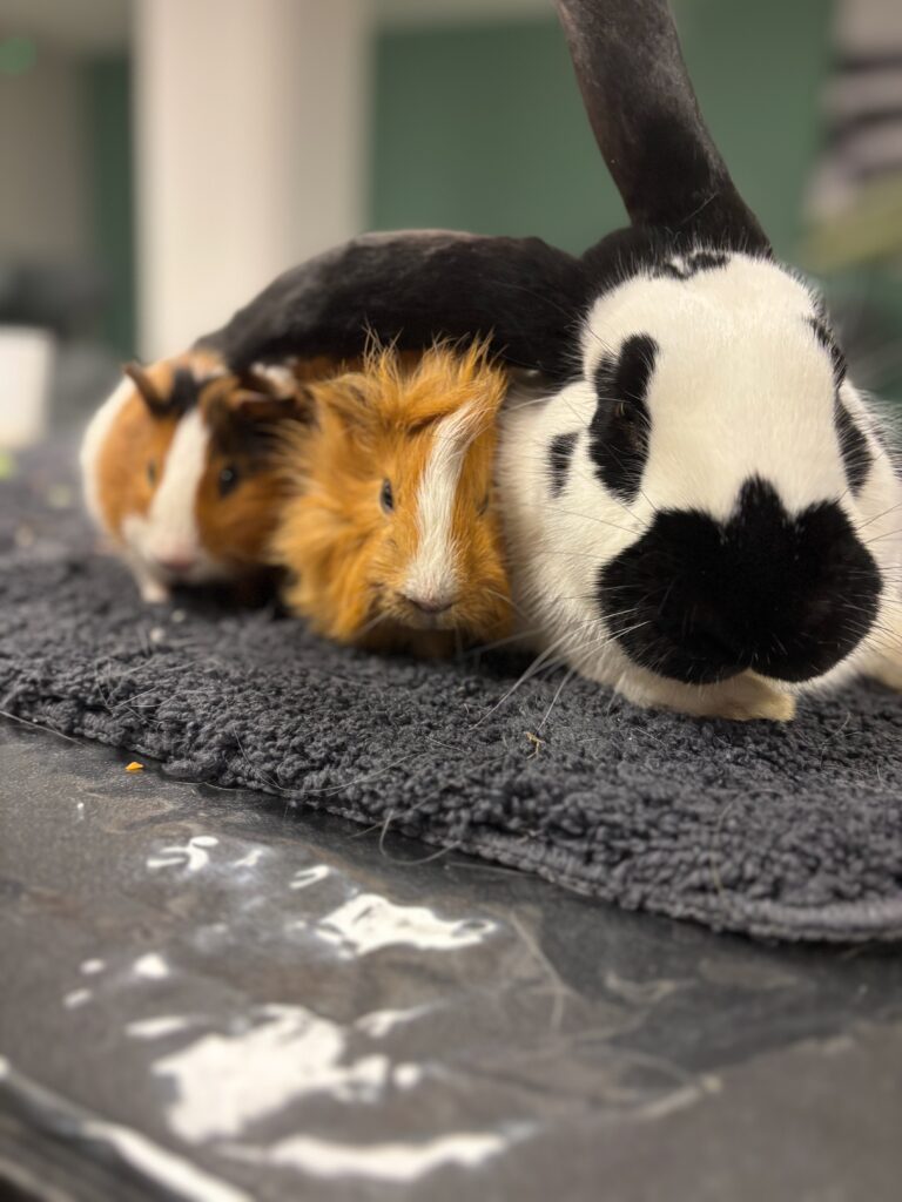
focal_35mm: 26
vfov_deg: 67.3
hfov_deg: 53.1
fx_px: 903
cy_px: 601
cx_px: 451
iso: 500
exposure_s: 1/59
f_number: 1.6
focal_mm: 5.96
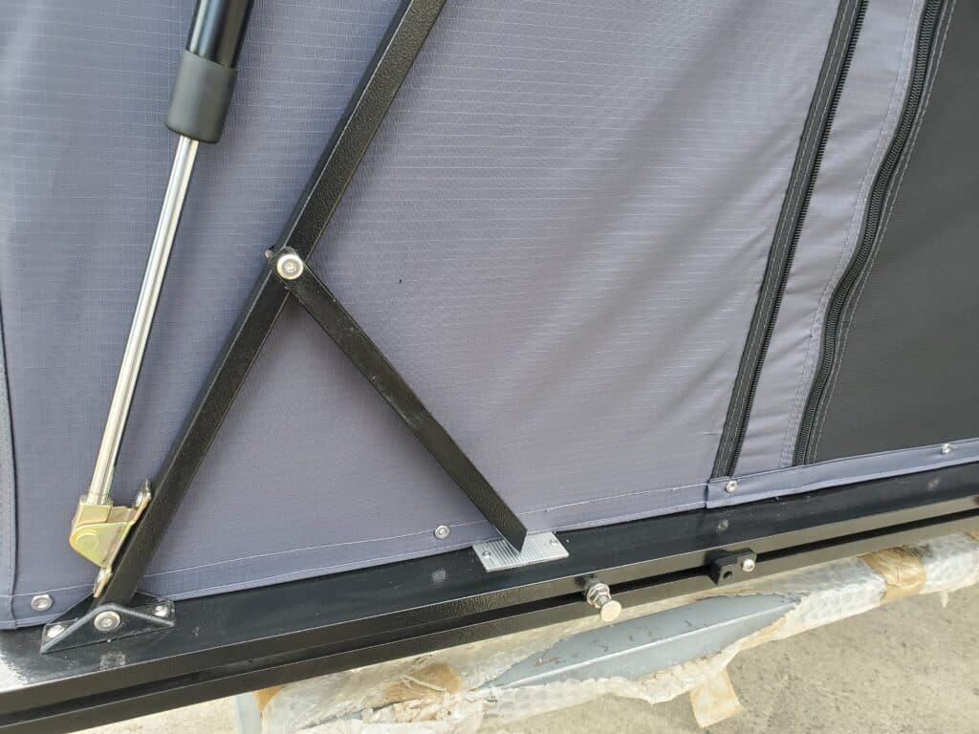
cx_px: 490
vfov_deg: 53.1
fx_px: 735
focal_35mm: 26
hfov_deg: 67.3
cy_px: 367
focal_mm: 4.3
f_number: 2.4
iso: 64
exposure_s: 1/120
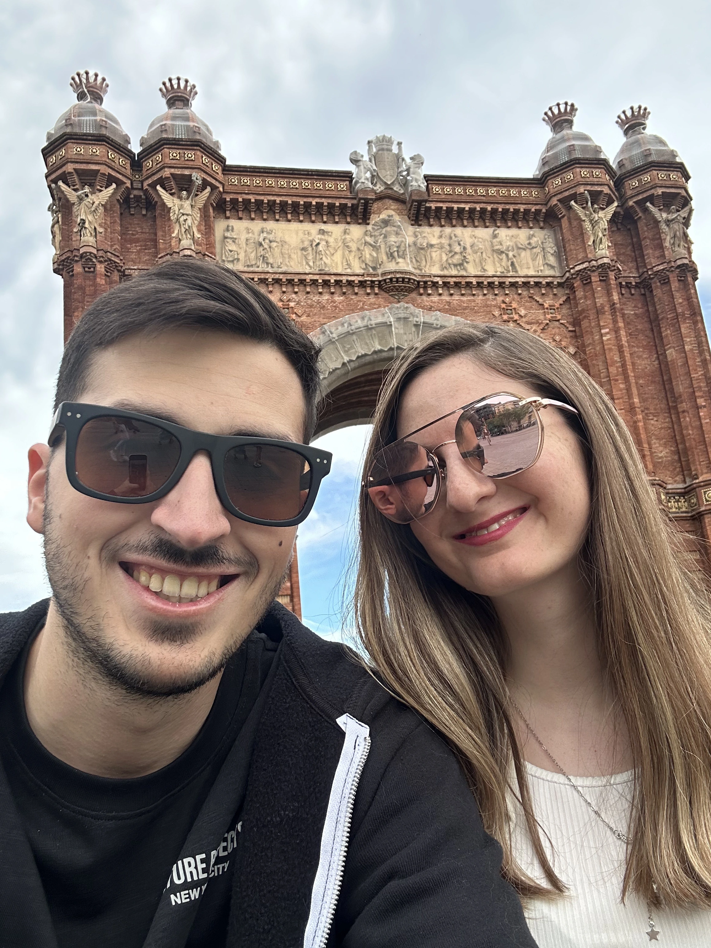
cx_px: 356
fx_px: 822
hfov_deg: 46.8
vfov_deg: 60.0
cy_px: 474
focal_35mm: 30
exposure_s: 1/256
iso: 25
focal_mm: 2.69
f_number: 1.9
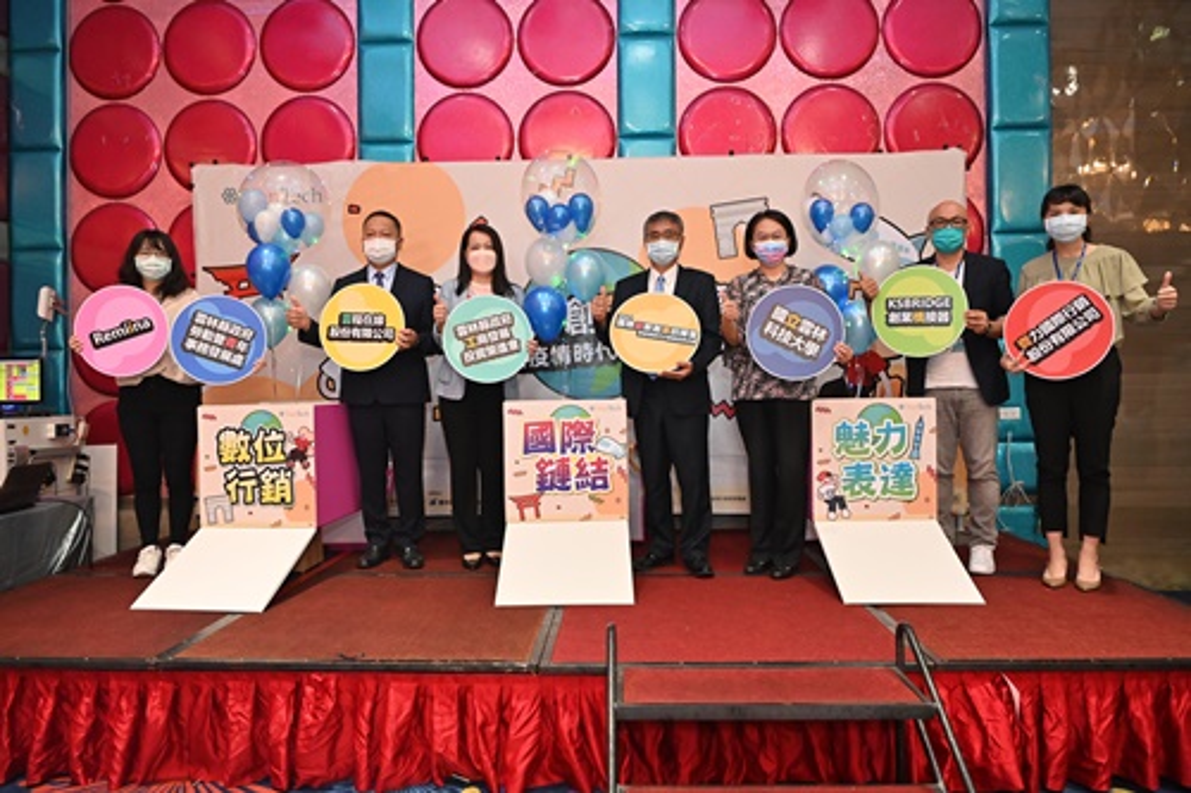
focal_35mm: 26
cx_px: 596
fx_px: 860
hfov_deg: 69.4
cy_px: 396
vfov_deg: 49.5
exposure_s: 1/100
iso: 2200
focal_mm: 26
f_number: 2.8
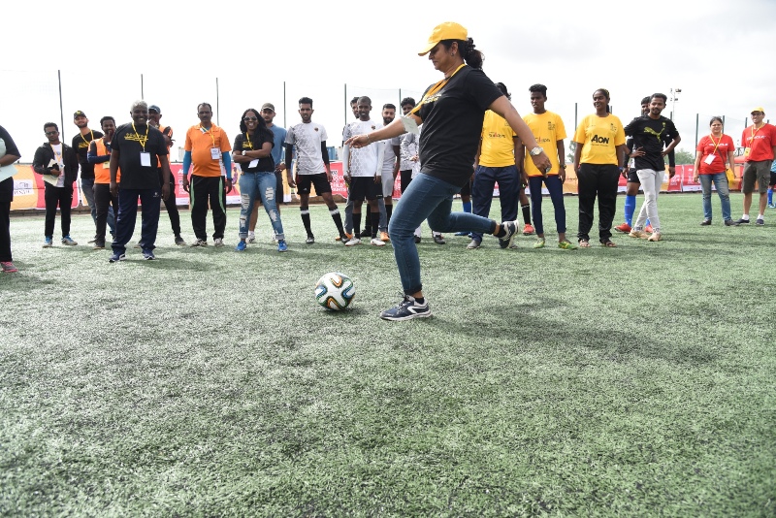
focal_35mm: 24
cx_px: 388
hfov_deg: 73.7
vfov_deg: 53.2
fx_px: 517
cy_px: 259
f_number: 5
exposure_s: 1/1600
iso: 640
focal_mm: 24
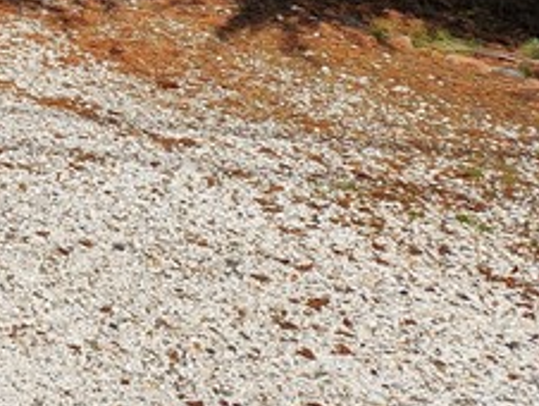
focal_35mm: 104
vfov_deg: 13.3
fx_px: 1621
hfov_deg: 14.3
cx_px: -670
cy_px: -229
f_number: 1.8
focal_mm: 6.4
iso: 12
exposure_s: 1/1387
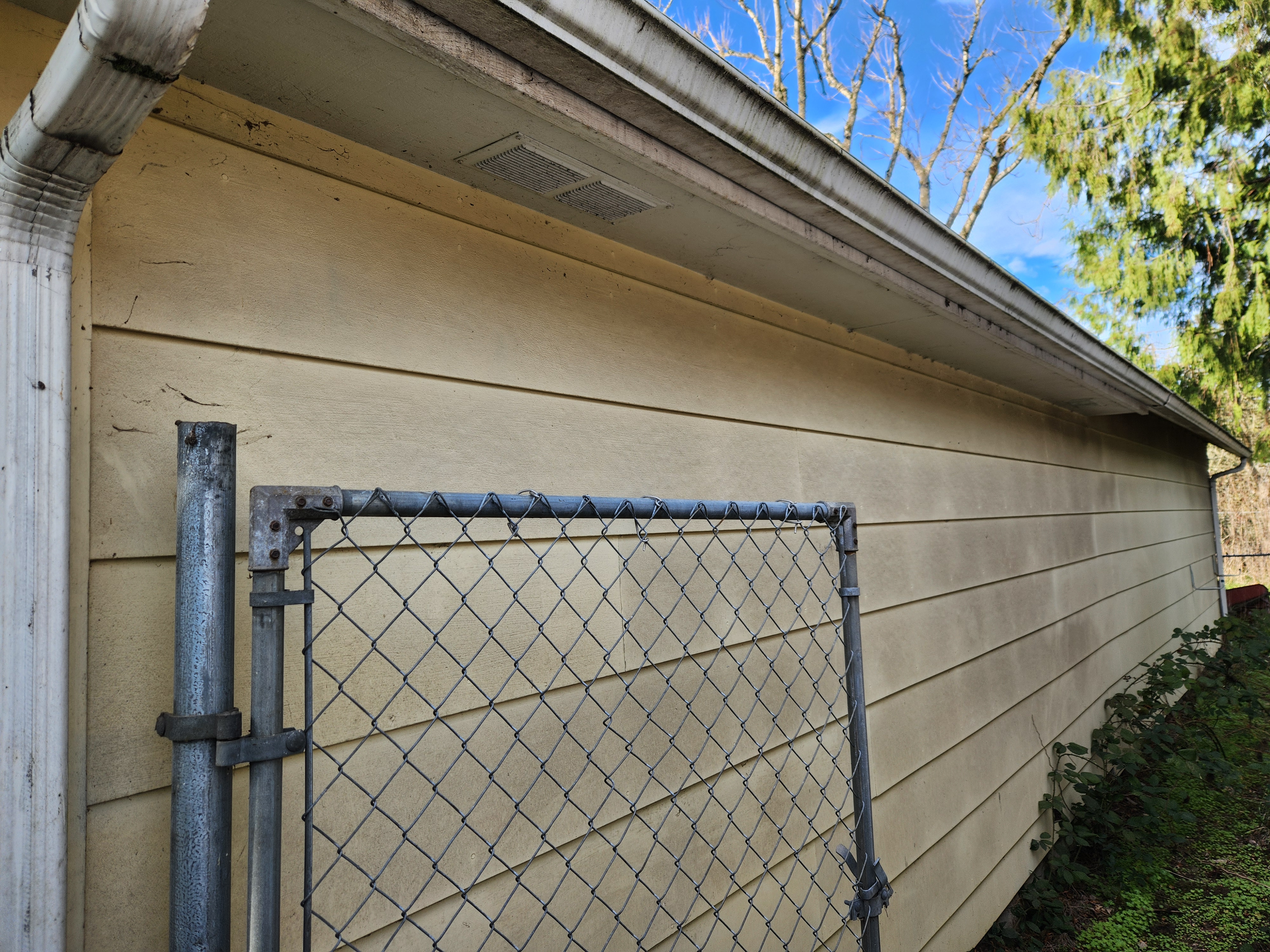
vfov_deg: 58.9
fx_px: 844
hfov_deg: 73.9
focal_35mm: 23
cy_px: 476
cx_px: 635
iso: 20
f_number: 1.8
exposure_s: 1/324
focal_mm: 5.4
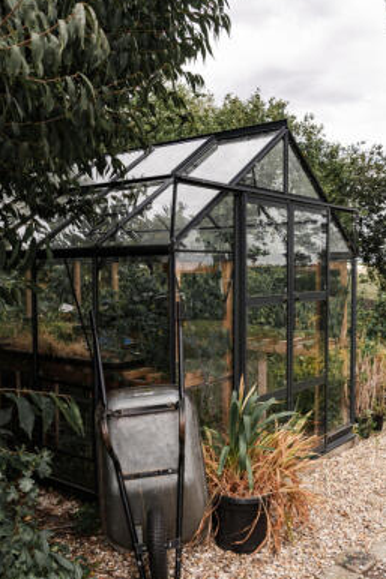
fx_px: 547
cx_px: 205
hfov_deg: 38.8
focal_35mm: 34
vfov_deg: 55.7
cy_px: 317
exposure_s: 1/800
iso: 500
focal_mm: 30
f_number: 7.1
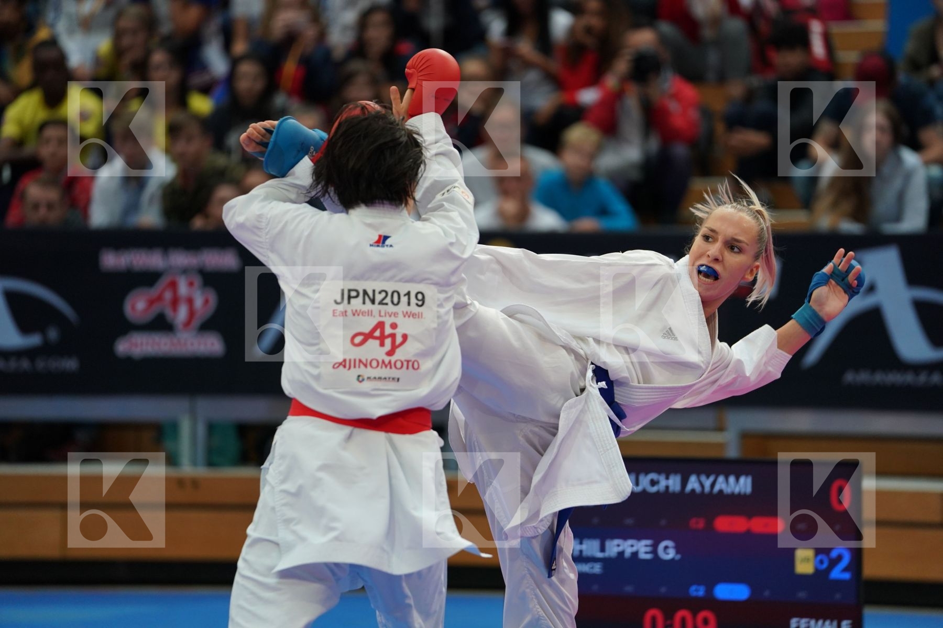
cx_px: 472
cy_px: 314
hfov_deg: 10.3
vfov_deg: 6.9
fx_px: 5238
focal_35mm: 200
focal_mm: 200
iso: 1600
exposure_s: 1/1000
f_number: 2.8
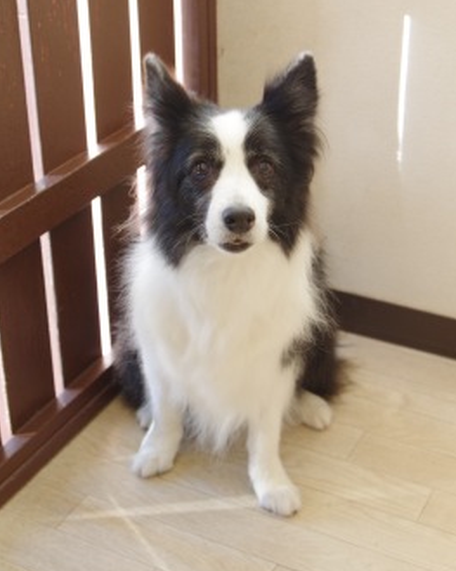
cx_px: 227
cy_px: 243
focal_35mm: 65
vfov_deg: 29.1
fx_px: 1097
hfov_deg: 23.5
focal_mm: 38
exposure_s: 1/80
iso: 800
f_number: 4
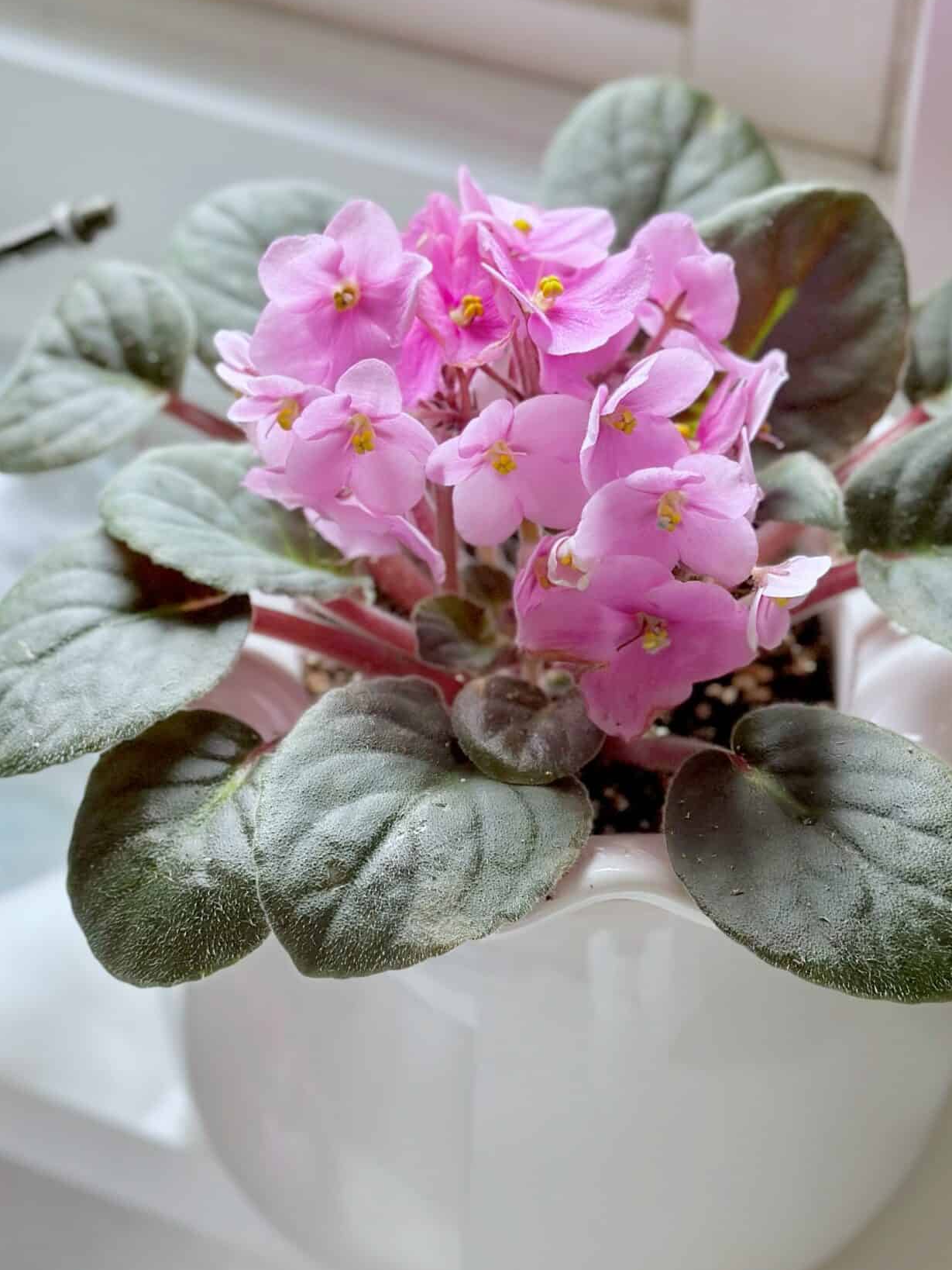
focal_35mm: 75
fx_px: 2749
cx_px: 445
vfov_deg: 26.0
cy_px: 611
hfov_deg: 19.6
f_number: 1.78
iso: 125
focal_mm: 6.86
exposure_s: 1/63
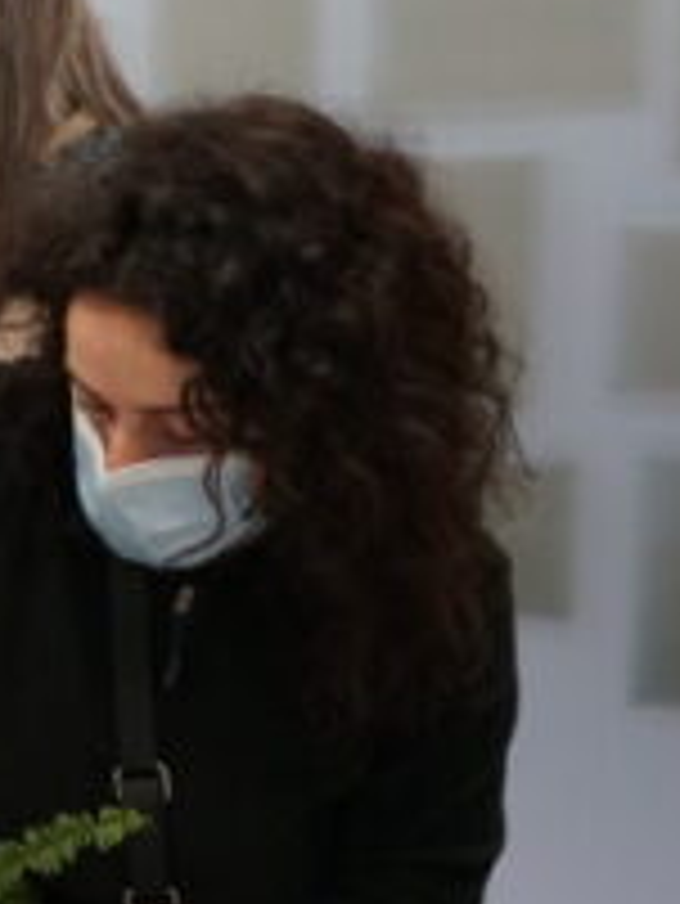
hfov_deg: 14.3
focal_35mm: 89
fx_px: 2329
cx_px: -617
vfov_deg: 21.9
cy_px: 594
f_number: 4
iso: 1600
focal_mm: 31
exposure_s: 1/160
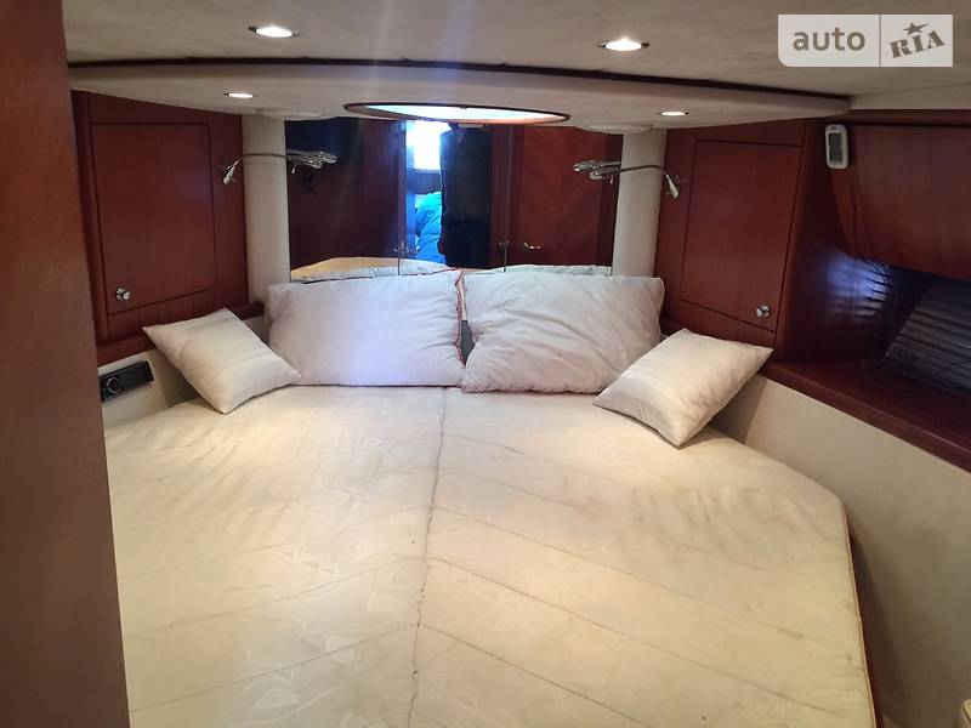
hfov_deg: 61.7
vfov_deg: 48.2
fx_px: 813
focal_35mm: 29
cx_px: 486
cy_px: 364
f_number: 2.2
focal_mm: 4.2
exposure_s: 1/17
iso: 100
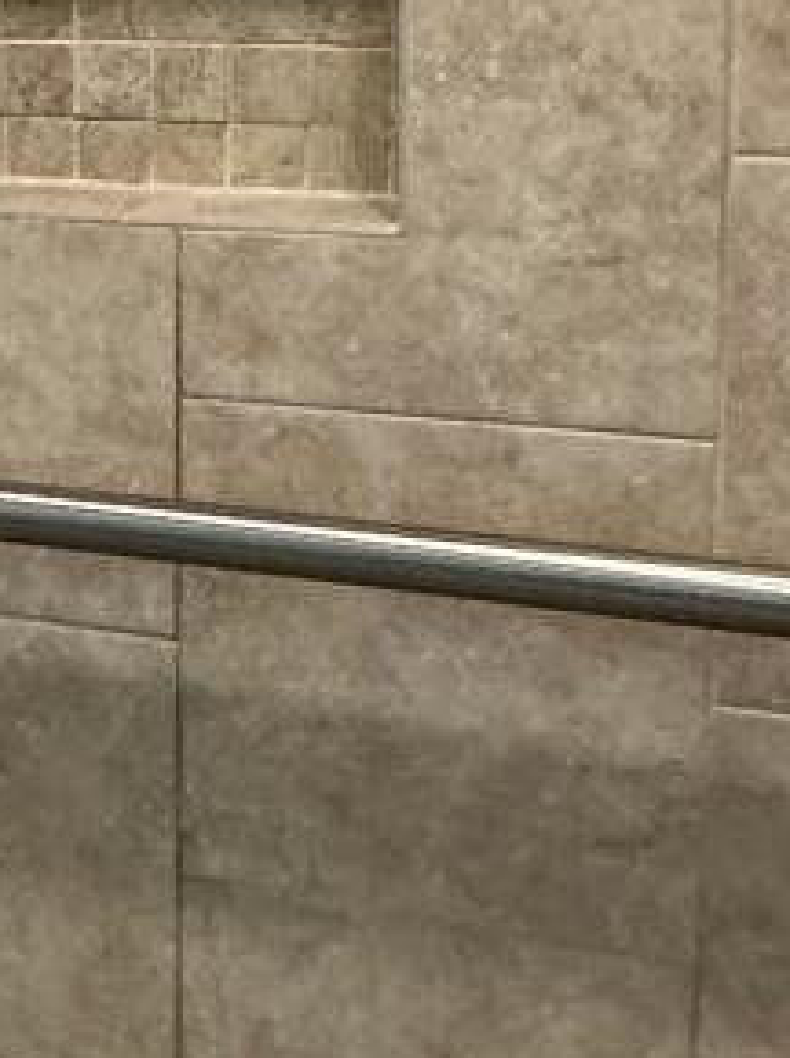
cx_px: -494
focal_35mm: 97
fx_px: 2958
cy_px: 311
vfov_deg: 20.2
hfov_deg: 14.0
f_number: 2.2
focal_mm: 2.22
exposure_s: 1/60
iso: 400
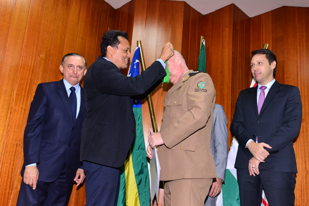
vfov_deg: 37.9
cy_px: 103
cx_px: 154
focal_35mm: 35
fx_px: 301
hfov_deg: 54.4
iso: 1600
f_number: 5.6
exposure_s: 1/125
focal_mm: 35
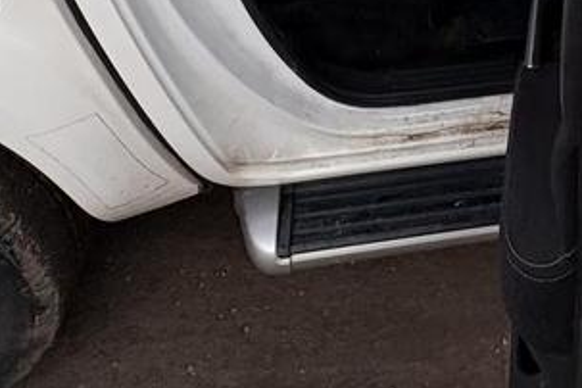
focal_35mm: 43
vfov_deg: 24.3
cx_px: 444
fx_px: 695
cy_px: -196
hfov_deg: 43.8
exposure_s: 1/646
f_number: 2.2
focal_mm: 2.22
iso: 40
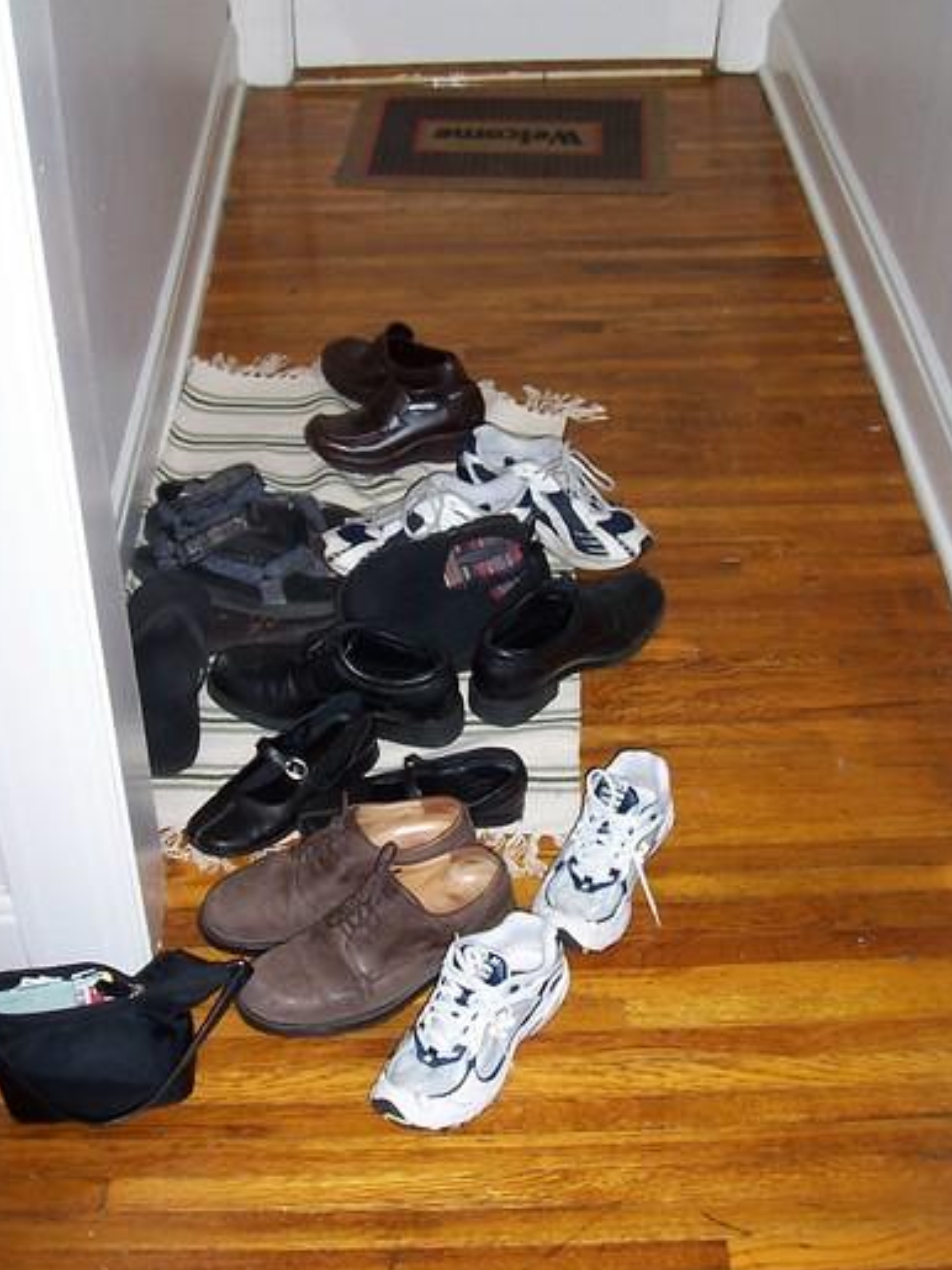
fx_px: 1687
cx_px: 483
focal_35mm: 46
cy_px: 589
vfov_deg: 41.2
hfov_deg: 31.5
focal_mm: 5.6
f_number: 2.8
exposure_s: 1/60
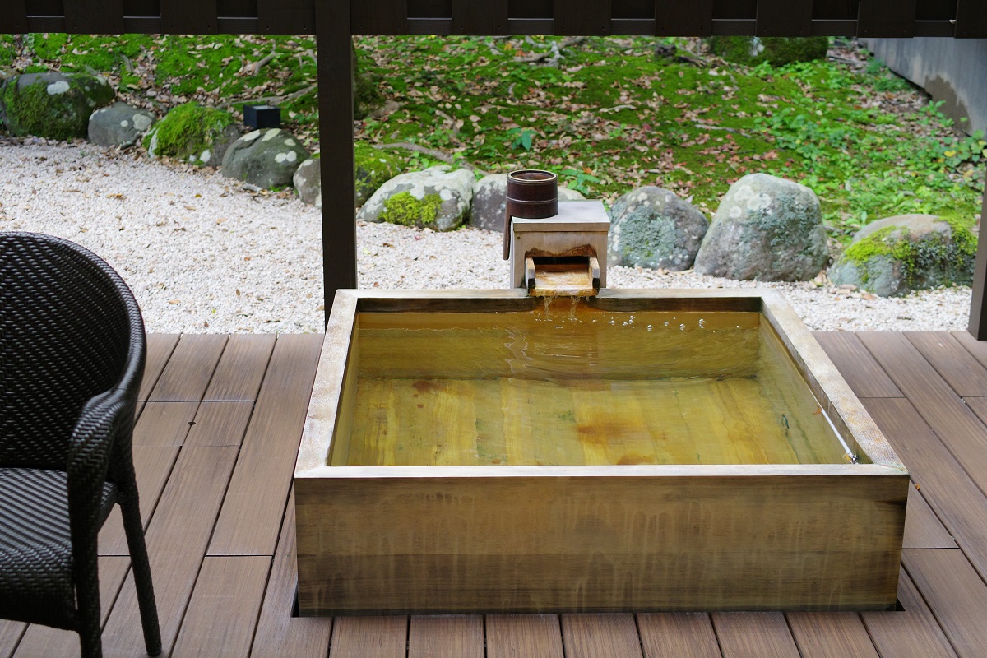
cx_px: 494
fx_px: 1480
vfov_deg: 25.1
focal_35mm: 54
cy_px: 329
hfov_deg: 36.9
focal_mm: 35
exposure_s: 1/200
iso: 1600
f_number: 3.5
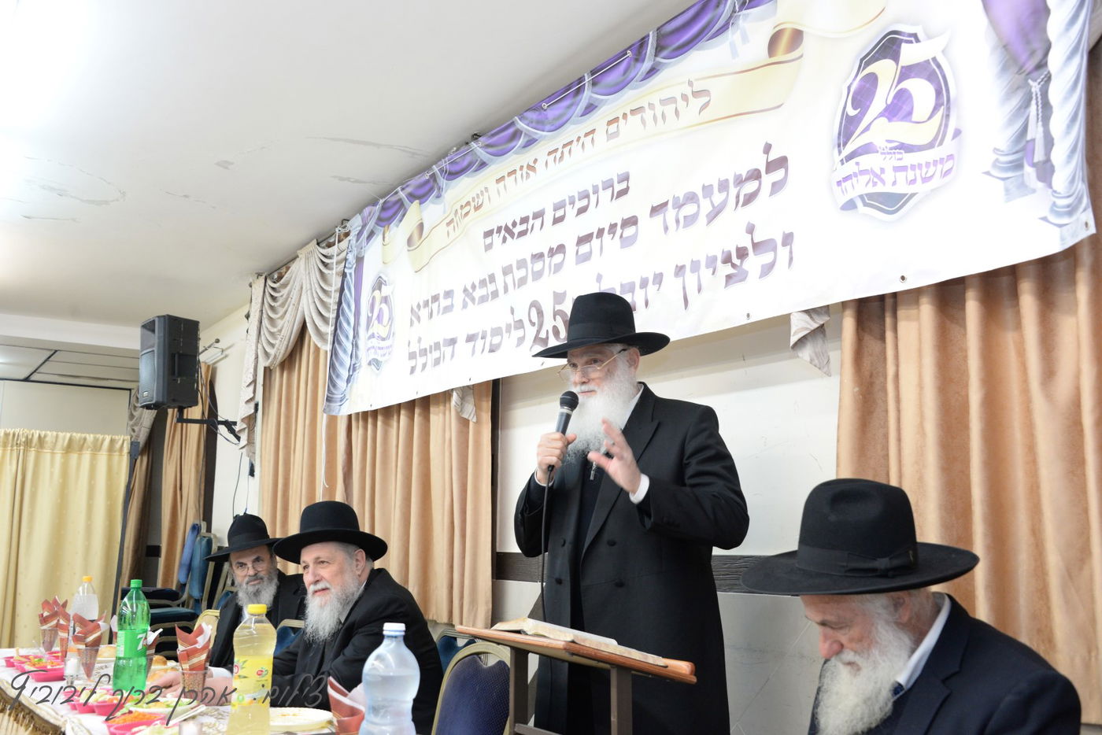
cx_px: 551
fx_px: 1102
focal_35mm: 36
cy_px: 368
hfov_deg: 53.1
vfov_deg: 36.9
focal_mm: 36
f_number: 6.3
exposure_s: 1/60
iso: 2000
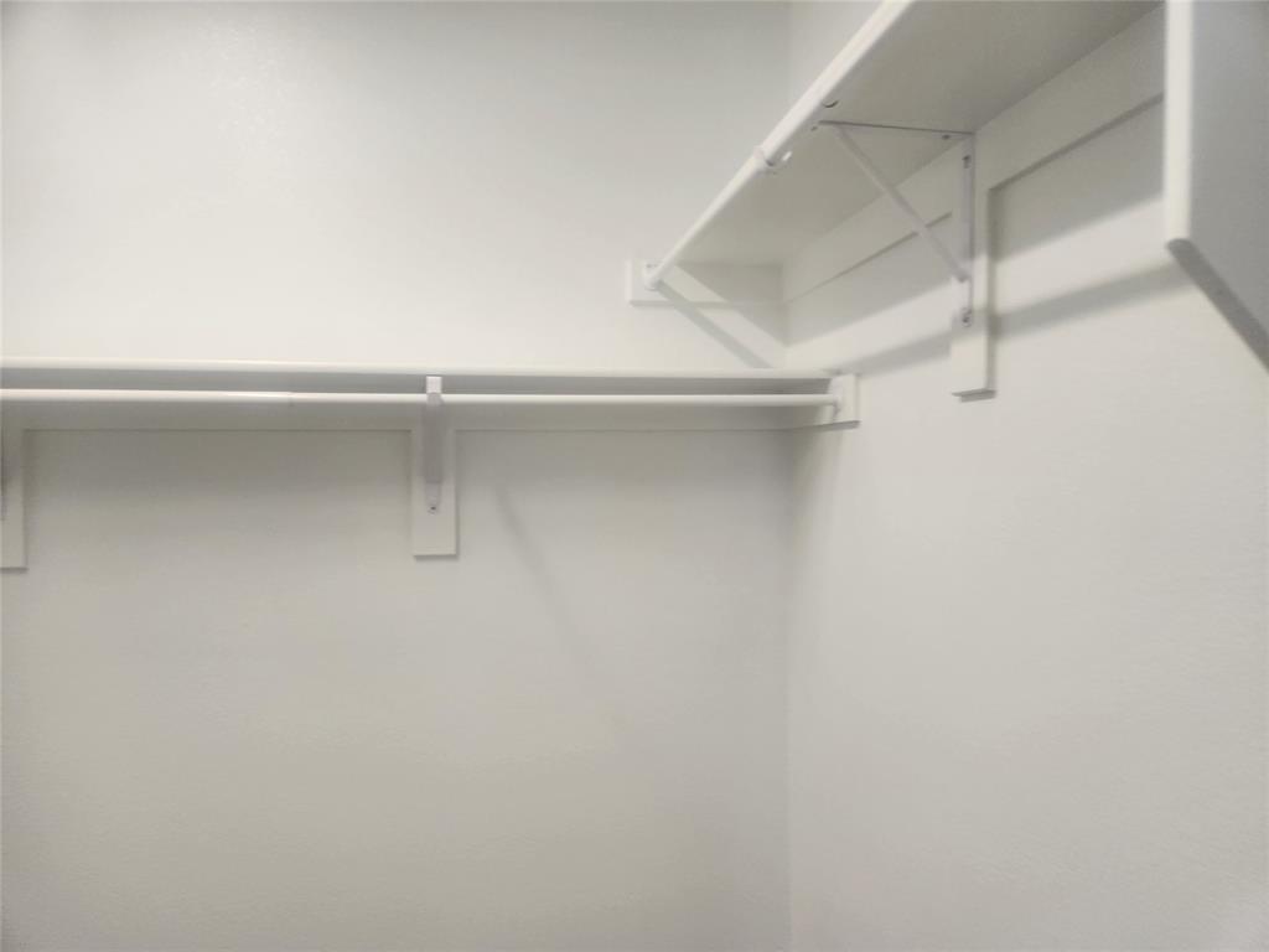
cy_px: 476
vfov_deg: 58.9
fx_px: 843
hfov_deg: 73.9
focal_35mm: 23
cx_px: 634
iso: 80
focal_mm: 5.4
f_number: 1.8
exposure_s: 1/120
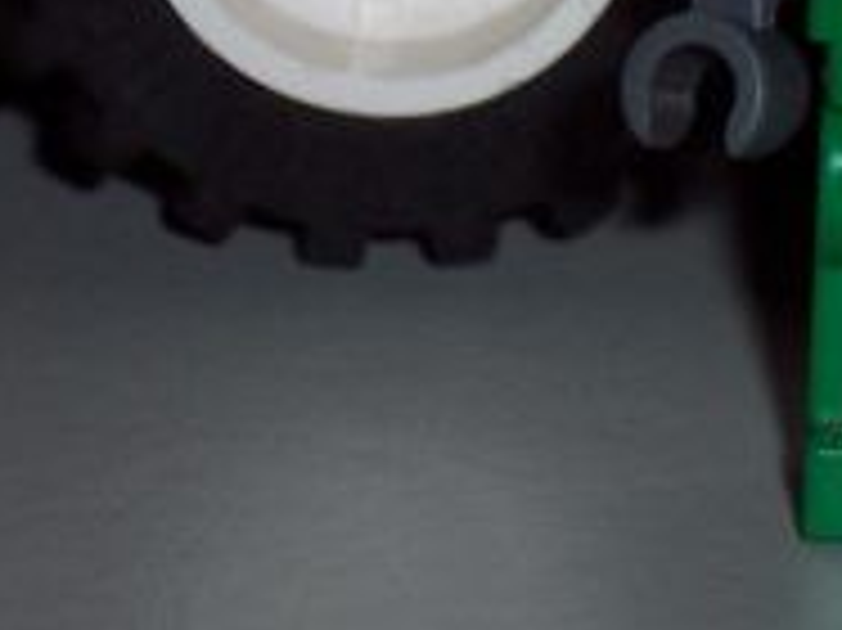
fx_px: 10744
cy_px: -230
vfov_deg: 3.4
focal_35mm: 442
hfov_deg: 4.5
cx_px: 995
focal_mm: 20
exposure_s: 1/125
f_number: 4.8
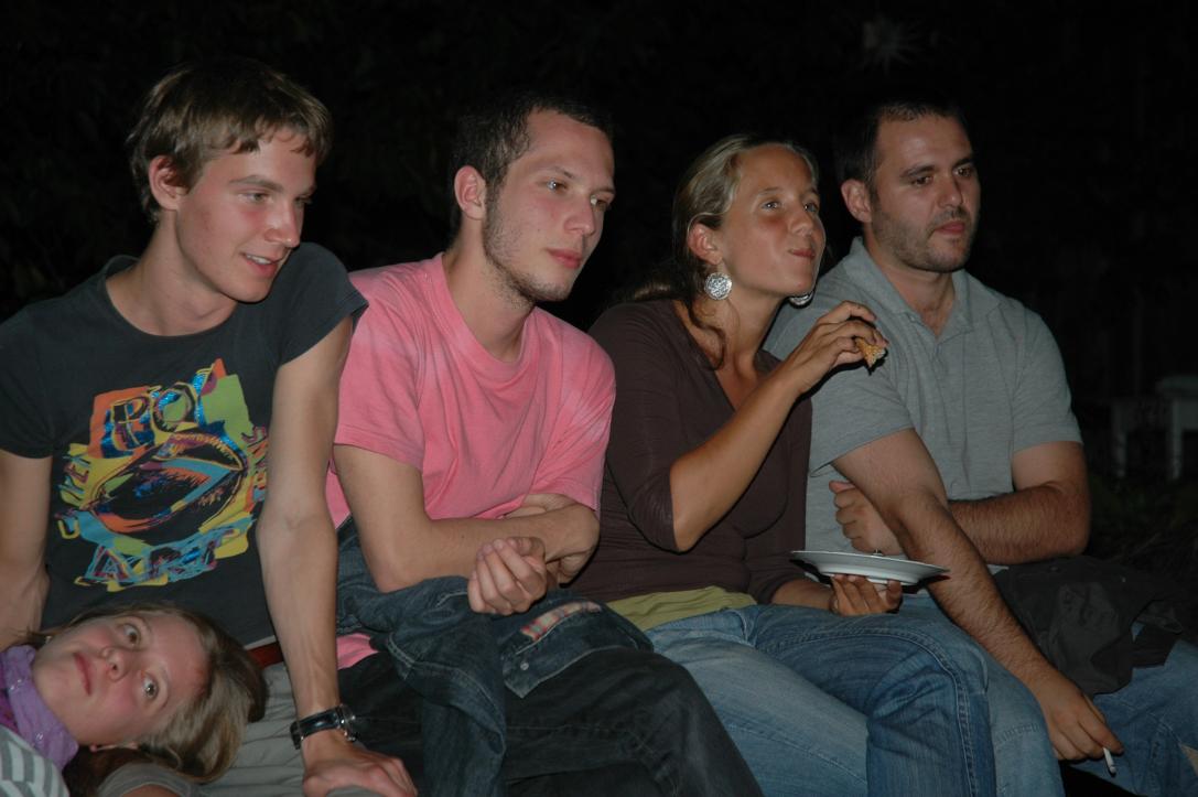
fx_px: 3491
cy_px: 398
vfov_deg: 13.0
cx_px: 599
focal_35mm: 105
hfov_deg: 19.5
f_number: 4.5
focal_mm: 70
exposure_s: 1/60
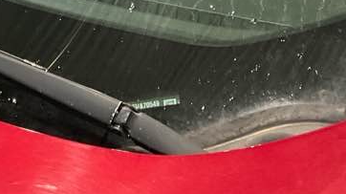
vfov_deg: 11.2
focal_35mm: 99
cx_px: 138
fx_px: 908
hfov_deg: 21.6
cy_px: -170
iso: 125
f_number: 1.8
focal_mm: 3
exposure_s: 1/60
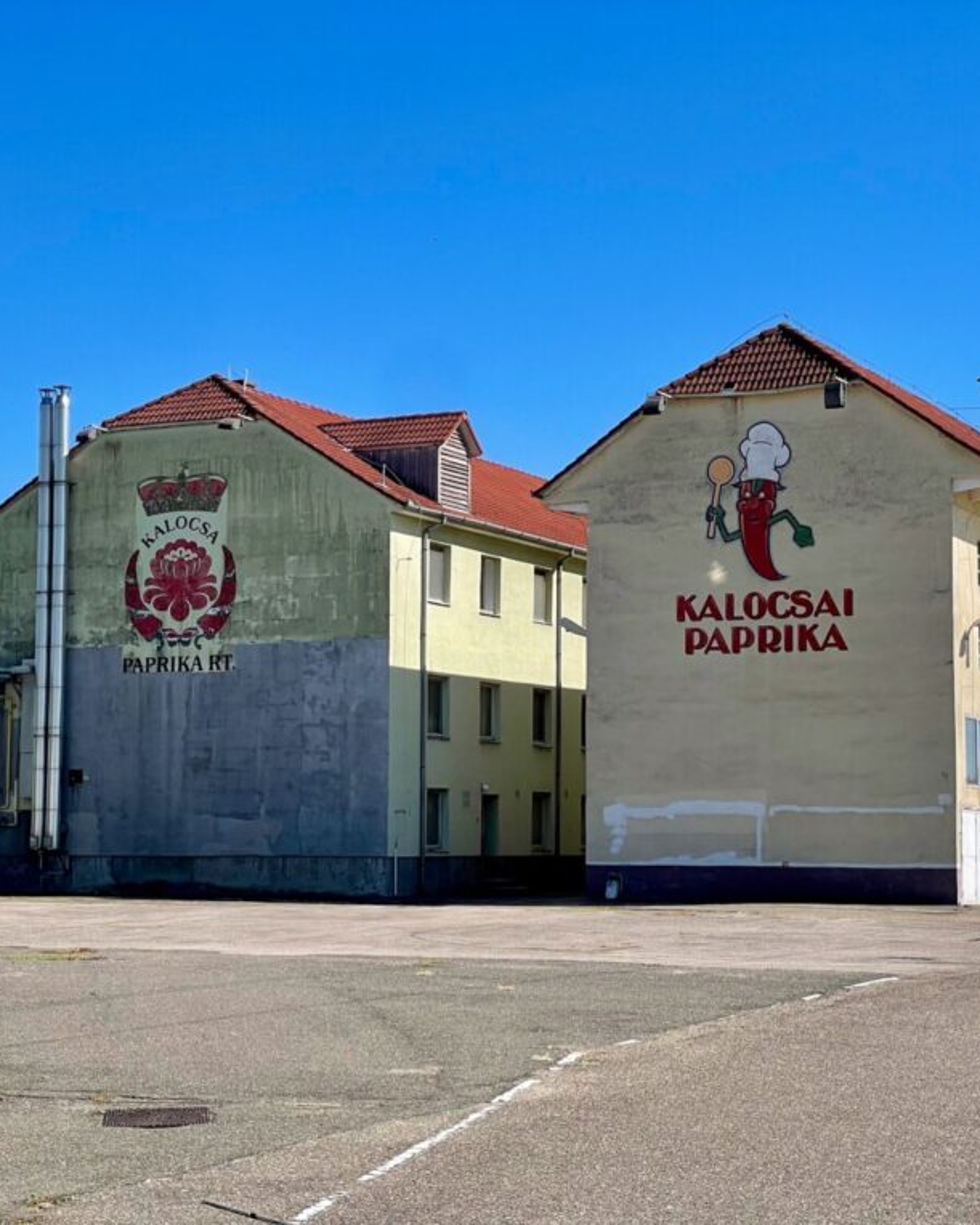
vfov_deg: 27.9
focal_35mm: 68
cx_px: 541
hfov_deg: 22.5
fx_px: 2466
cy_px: 614
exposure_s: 1/1712
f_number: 2
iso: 25
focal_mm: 6
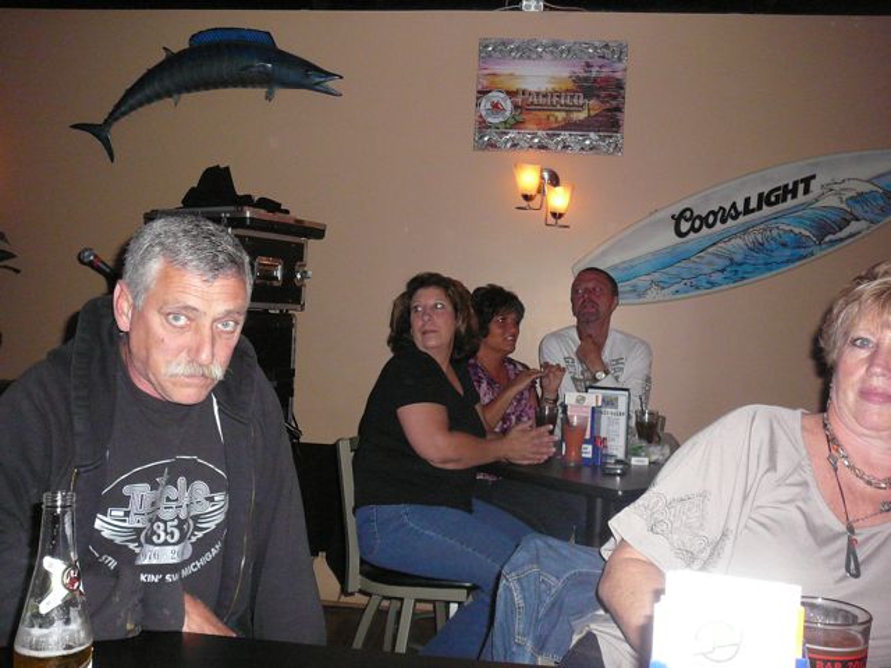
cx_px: 446
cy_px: 334
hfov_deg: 52.6
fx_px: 901
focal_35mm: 35
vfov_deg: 40.7
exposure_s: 1/30
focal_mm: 5.2
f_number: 2.8
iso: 320
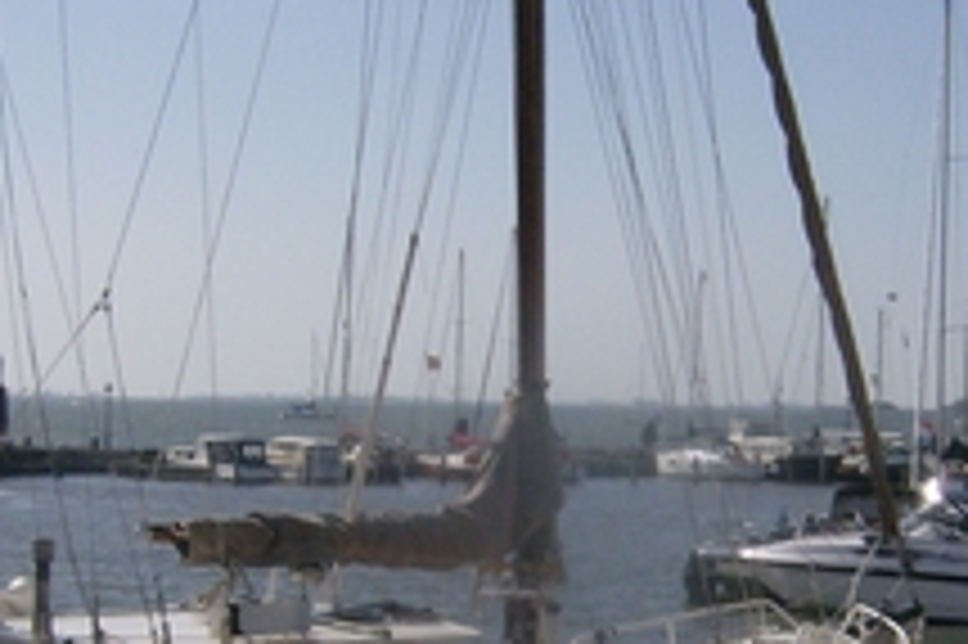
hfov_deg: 19.5
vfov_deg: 12.9
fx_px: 2821
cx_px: 441
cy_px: 563
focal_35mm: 105
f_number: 4.7
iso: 100
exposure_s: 1/1595
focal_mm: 6
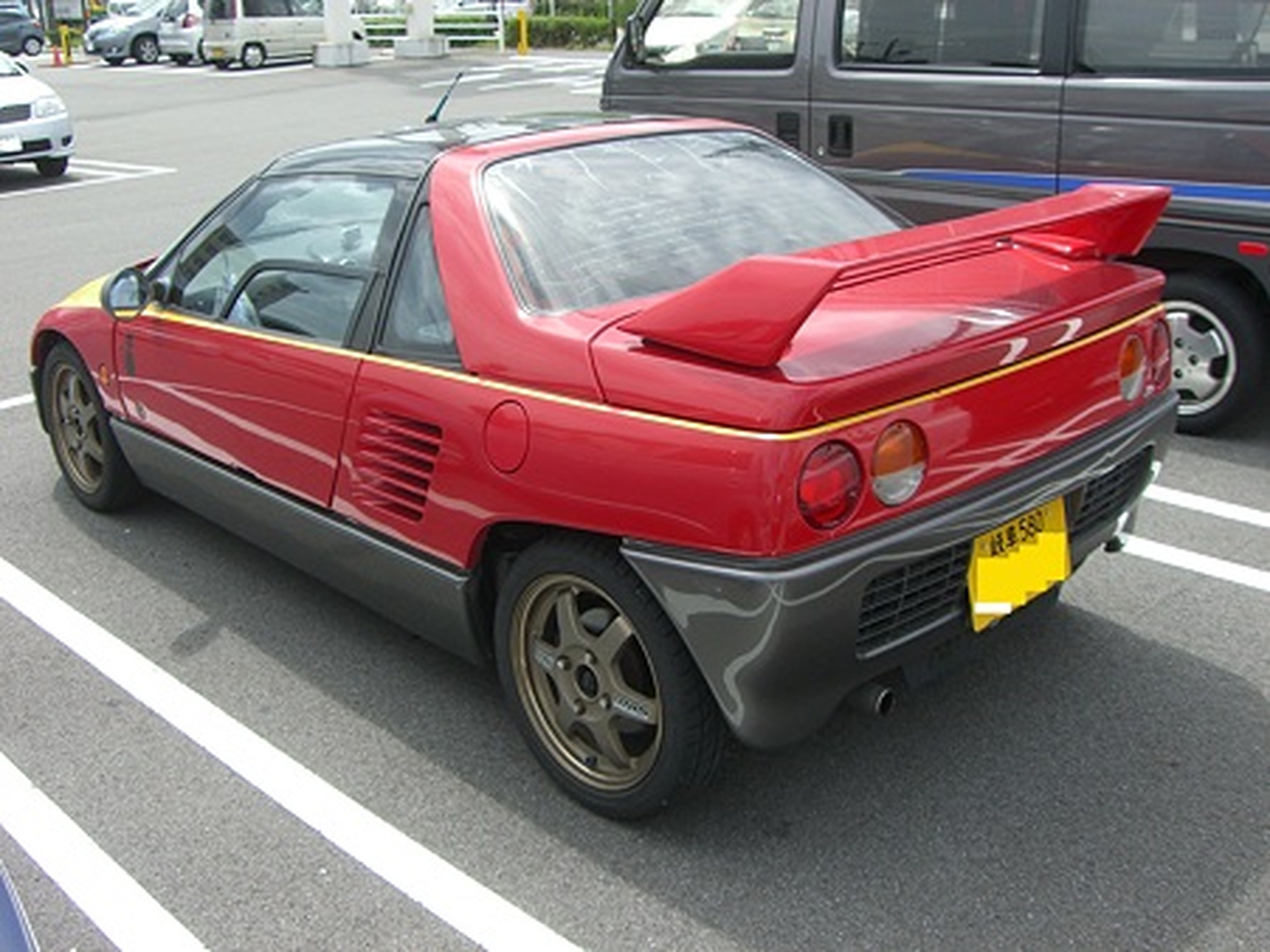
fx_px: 1394
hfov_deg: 49.0
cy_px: 476
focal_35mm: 38
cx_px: 635
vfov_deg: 37.7
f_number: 4.3
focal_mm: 6.2
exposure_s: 1/400
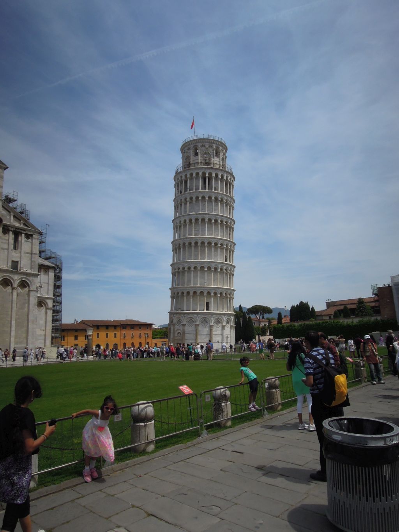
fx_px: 369
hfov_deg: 56.8
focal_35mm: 24
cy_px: 266
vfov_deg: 71.6
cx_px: 200
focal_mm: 4.3
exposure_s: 1/1250
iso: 160
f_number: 5.6
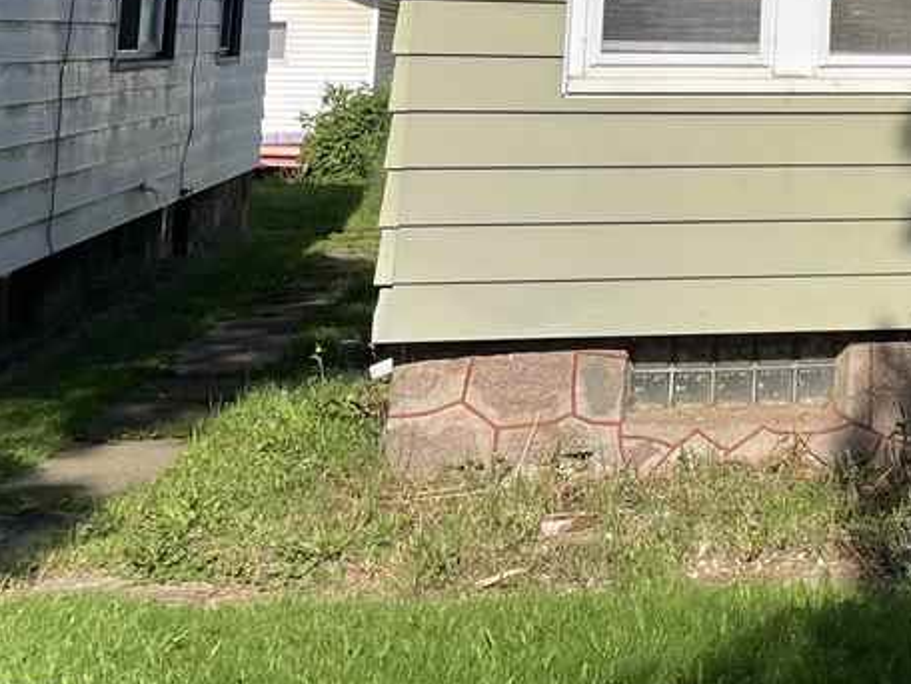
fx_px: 1921
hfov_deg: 24.3
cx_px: 1083
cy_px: -190
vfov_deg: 18.8
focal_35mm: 73
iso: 32
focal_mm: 4.2
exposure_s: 1/4000
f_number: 1.6
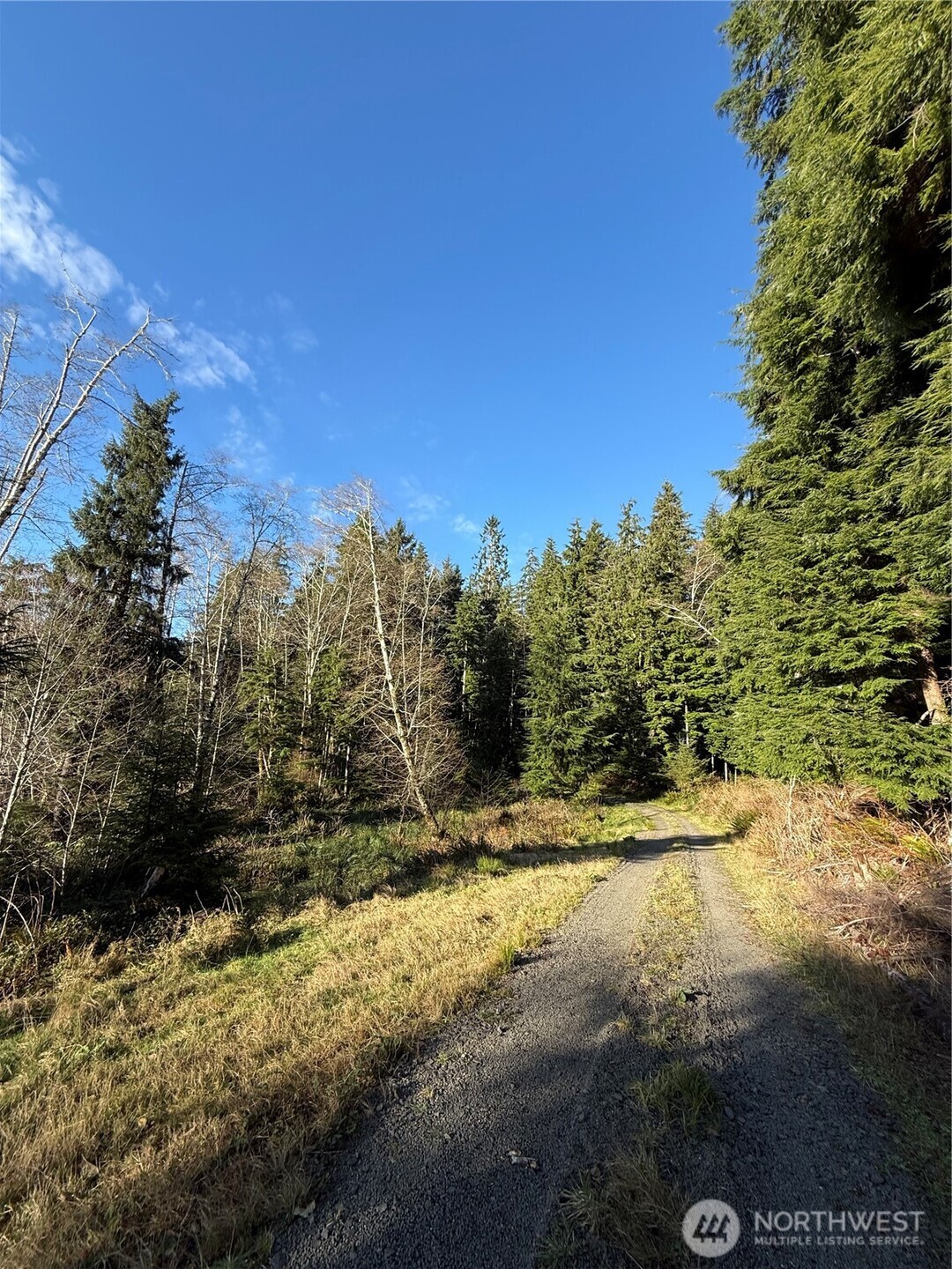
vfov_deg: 102.1
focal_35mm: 14
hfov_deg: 85.7
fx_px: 513
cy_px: 634
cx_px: 476
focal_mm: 2.22
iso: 50
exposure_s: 1/638
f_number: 2.2
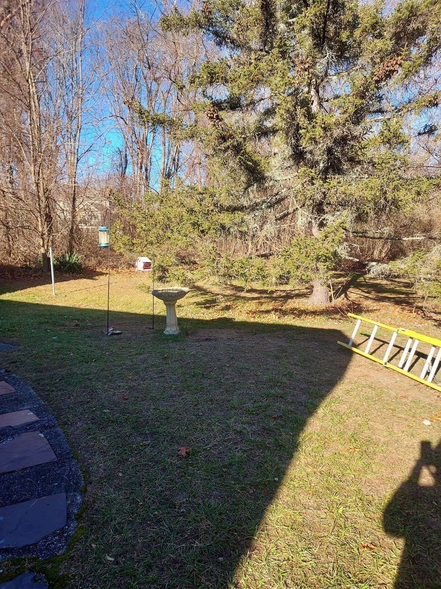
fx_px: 408
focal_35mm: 24
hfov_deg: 56.8
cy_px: 294
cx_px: 220
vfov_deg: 71.6
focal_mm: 4.6
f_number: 1.8
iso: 40
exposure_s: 1/318
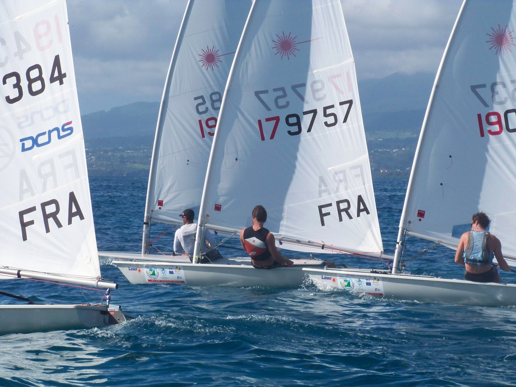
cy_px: 194
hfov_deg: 8.9
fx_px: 3309
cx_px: 258
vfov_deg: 6.7
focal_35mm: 222
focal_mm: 35.7
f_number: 7.1
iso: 200
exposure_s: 1/1000
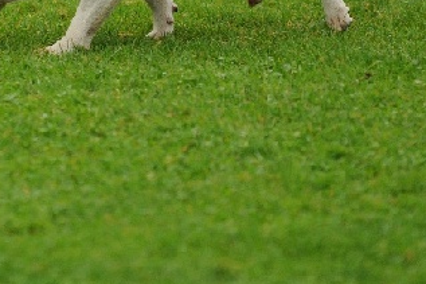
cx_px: -1
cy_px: -42
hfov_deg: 2.7
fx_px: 8941
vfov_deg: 1.8
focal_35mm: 756
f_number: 2.8
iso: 400
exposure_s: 1/800
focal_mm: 200
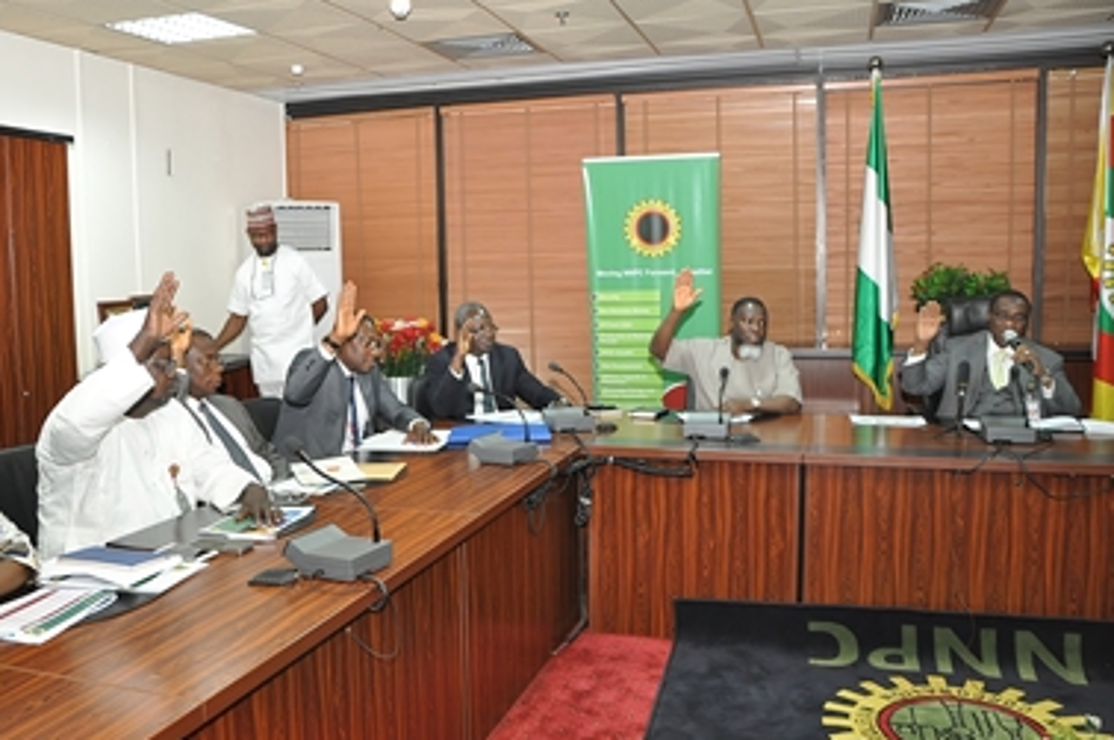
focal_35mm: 32
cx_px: 469
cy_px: 360
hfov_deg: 58.5
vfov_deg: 41.0
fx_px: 989
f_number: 4
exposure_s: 1/60
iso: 800
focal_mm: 18
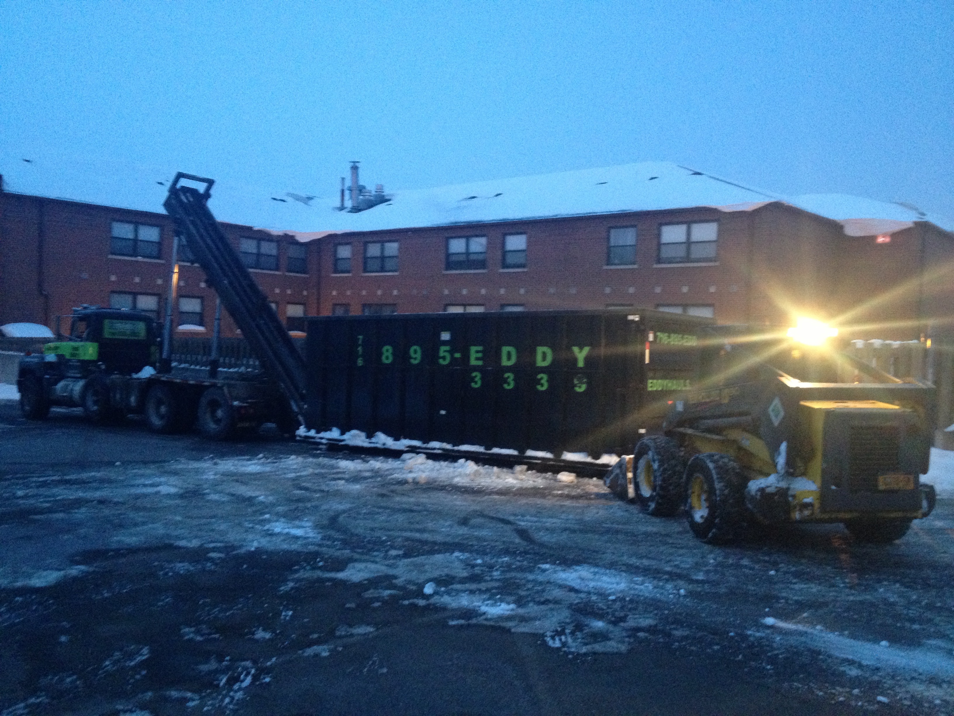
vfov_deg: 40.7
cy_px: 358
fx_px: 965
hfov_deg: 52.6
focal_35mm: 35
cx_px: 477
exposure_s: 1/15
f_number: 2.4
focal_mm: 4.28
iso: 400
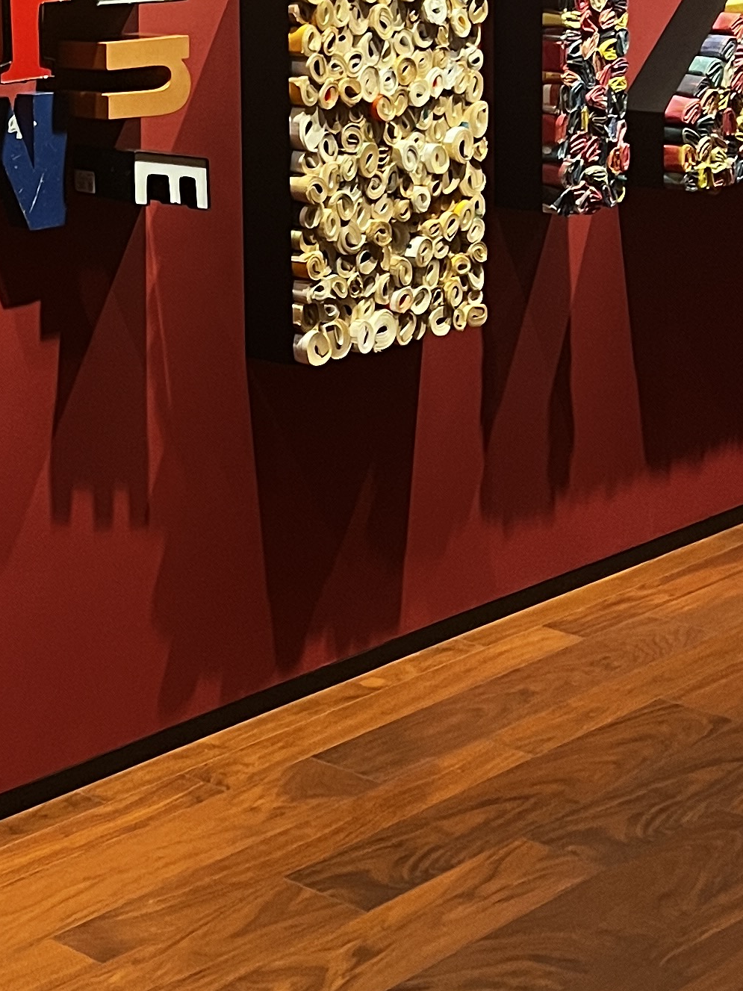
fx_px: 2261
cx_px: 74
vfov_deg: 24.2
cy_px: 149
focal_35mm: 79
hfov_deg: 18.4
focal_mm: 5.7
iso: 400
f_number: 1.5
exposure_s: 1/60
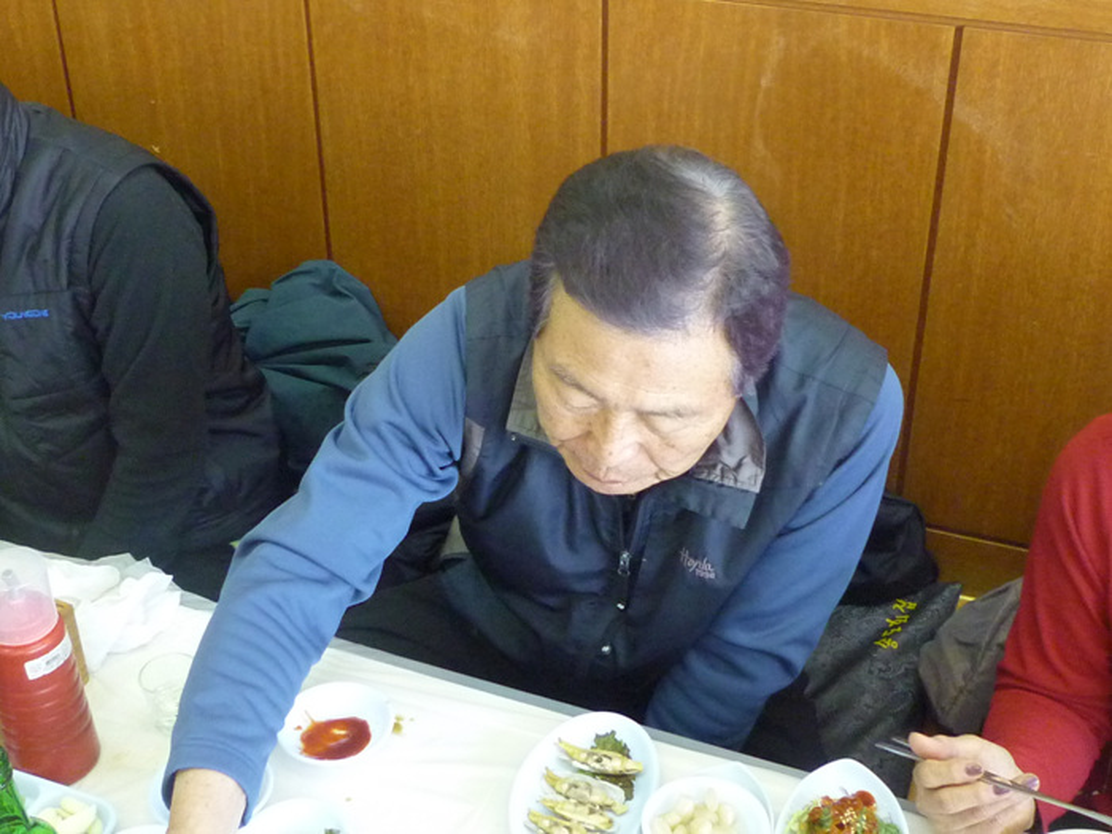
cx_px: 556
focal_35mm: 46
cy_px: 417
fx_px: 1478
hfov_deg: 41.2
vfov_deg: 31.5
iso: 320
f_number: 2.8
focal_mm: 4.4
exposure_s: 1/30
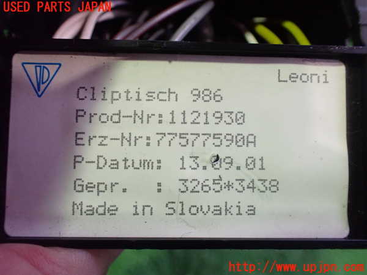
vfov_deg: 46.8
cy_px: 138
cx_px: 184
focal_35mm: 30
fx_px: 318
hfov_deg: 60.0
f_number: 2.3
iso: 800
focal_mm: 5.4
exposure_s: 1/100
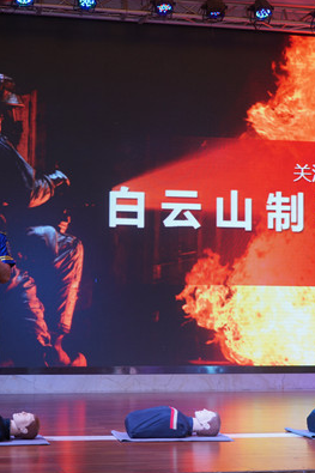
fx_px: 1038
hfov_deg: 17.3
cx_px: 164
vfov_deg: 25.7
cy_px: 236
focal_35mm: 79
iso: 500
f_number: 4.5
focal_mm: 52
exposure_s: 1/160
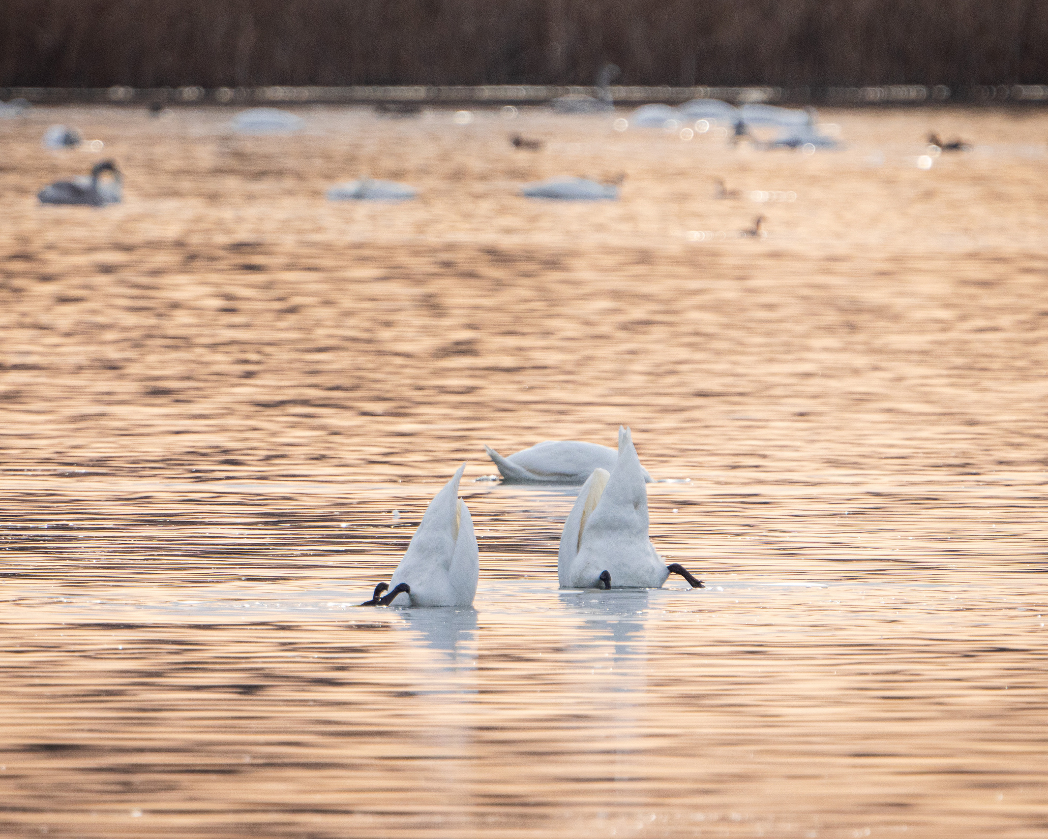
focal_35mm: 947
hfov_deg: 2.0
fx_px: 29374
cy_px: 420
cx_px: 513
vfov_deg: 1.6
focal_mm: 840
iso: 800
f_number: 9
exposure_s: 1/1000
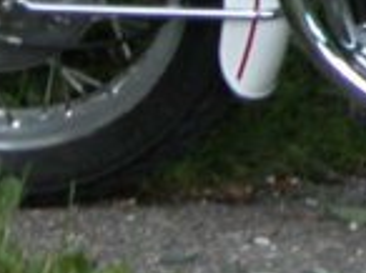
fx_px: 6745
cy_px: -411
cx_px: 1116
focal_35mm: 639
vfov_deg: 2.3
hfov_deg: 3.0
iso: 100
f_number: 3.6
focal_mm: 23.7
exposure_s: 1/60.3
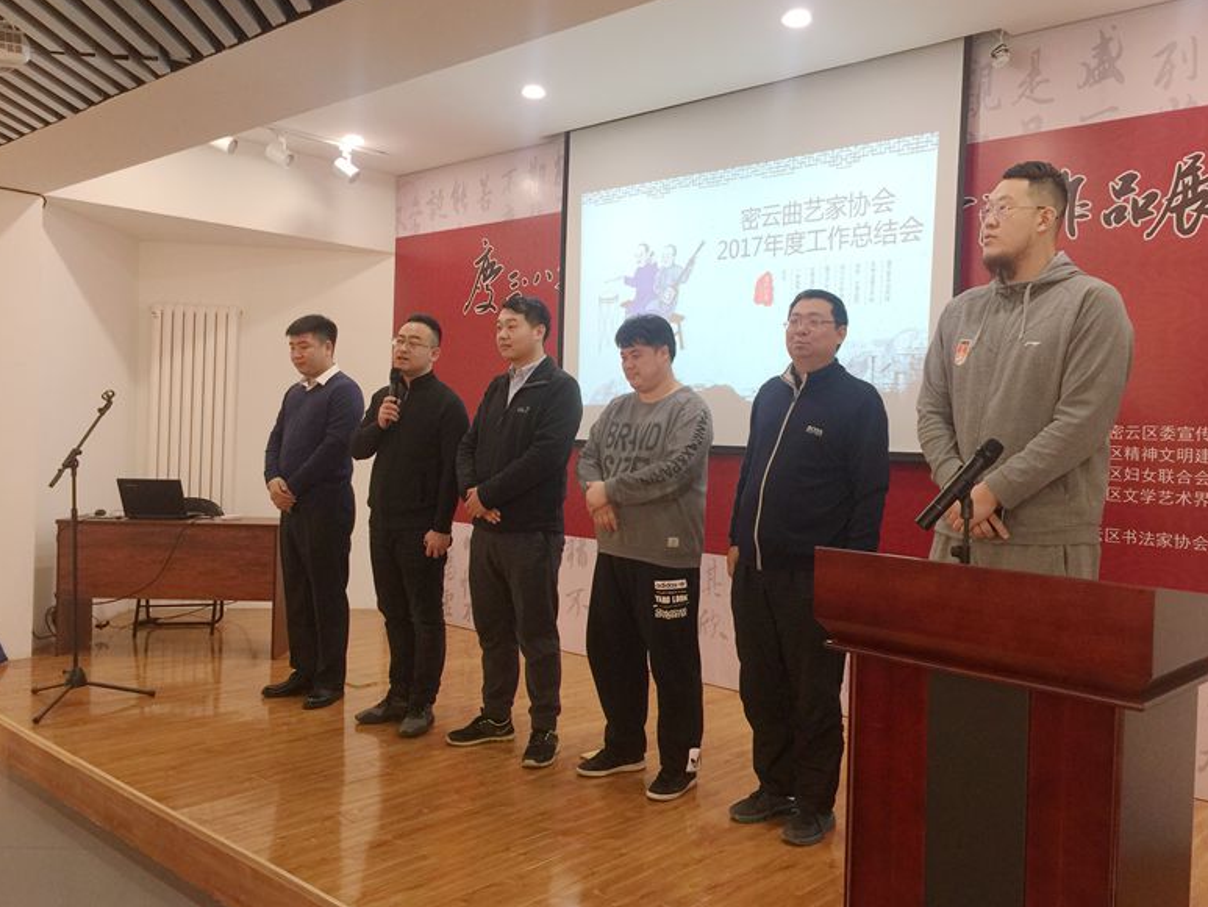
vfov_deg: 46.8
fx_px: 1047
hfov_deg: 60.0
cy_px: 450
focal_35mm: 30
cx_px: 614
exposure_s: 1/33
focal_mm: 4.15
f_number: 2.2
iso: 40
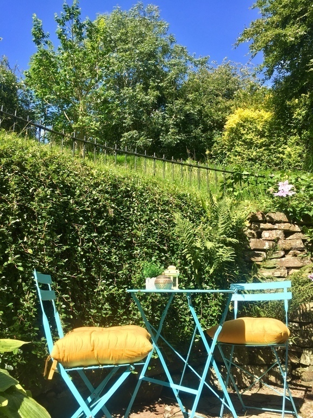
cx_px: 156
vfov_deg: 61.7
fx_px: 350
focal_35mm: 29
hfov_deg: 48.2
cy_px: 209
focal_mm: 4.15
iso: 32
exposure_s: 1/879
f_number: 2.2
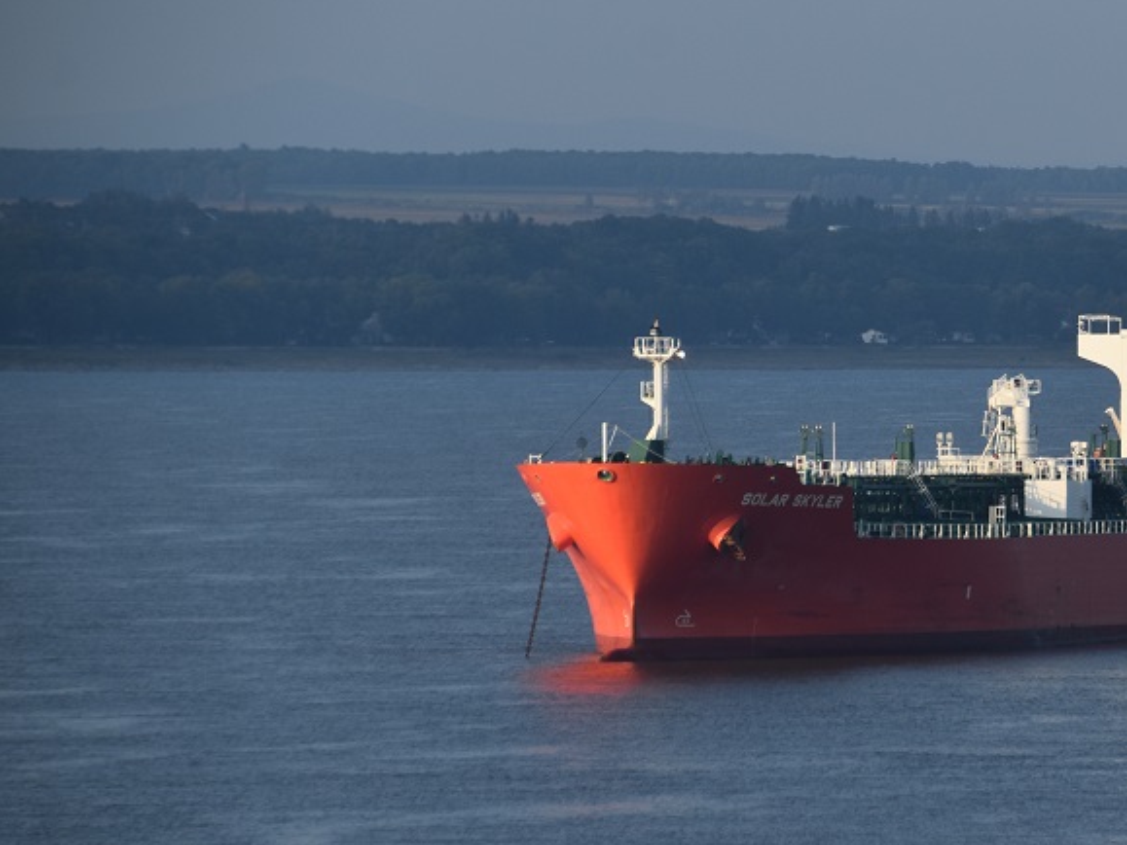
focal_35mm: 217
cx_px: 993
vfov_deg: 6.8
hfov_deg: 9.1
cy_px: 370
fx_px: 7059
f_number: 6.3
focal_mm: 85
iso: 200
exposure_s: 1/640
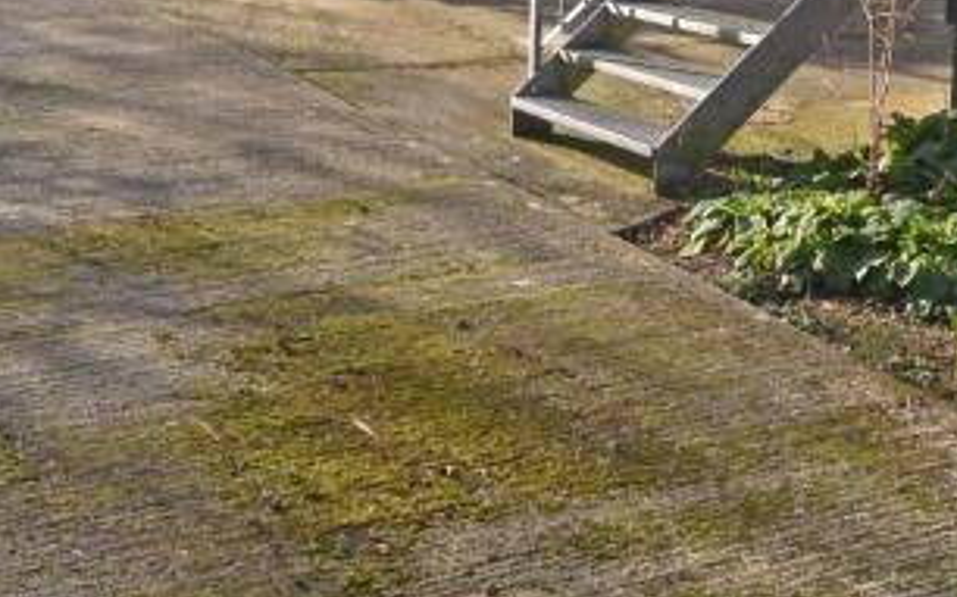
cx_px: 291
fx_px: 1330
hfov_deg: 38.9
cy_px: -11
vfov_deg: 24.1
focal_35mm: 51
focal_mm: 10
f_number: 8
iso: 280
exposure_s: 1/250
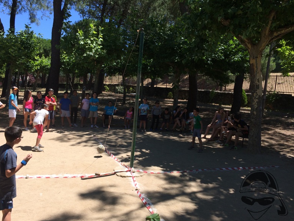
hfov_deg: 59.9
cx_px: 142
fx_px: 255
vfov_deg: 46.8
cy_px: 110
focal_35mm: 30
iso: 32
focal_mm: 4.15
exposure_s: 1/1208
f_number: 2.2
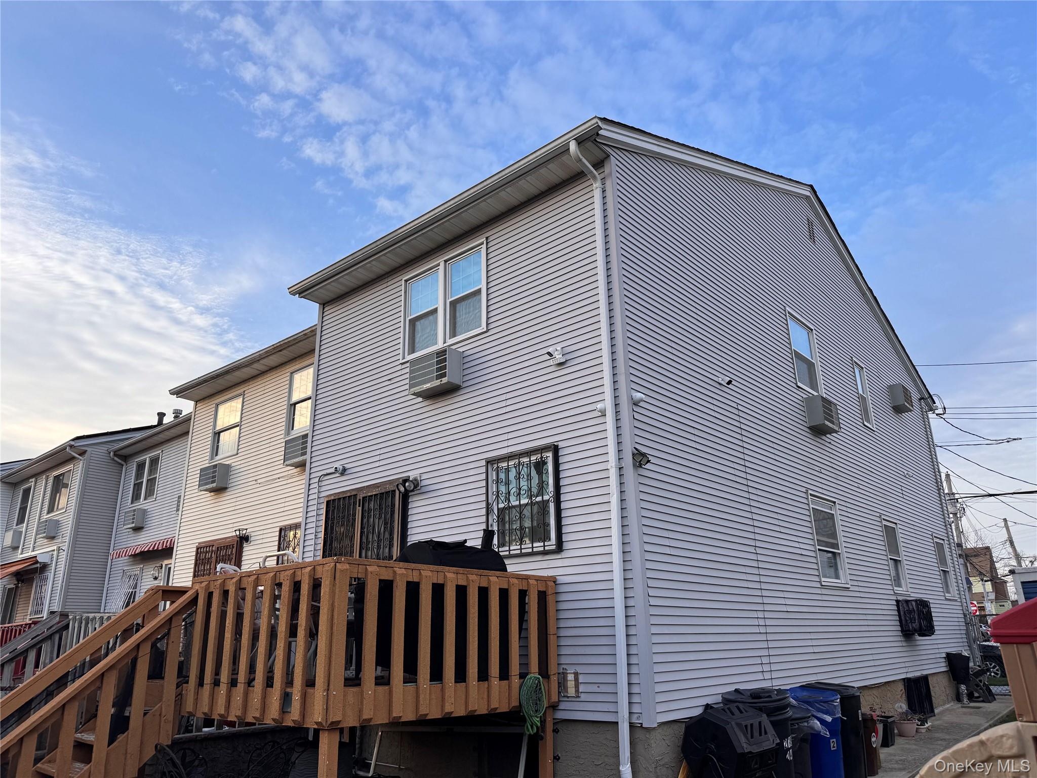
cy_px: 389
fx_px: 719
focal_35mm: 24
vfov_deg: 56.8
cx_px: 518
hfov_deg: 71.6
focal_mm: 6.76
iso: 80
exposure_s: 1/1311
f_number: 1.78
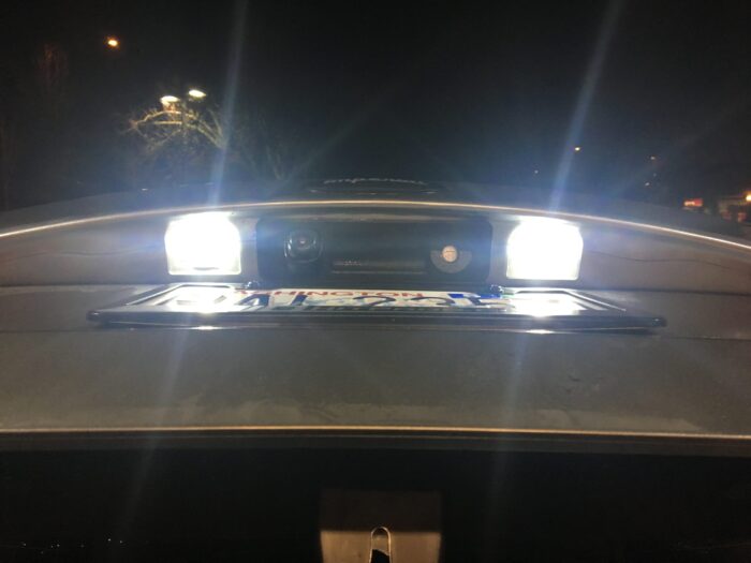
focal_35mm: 29
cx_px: 376
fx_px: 629
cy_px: 282
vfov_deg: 48.2
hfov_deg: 61.7
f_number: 2.2
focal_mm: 4.15
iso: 100
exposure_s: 1/30
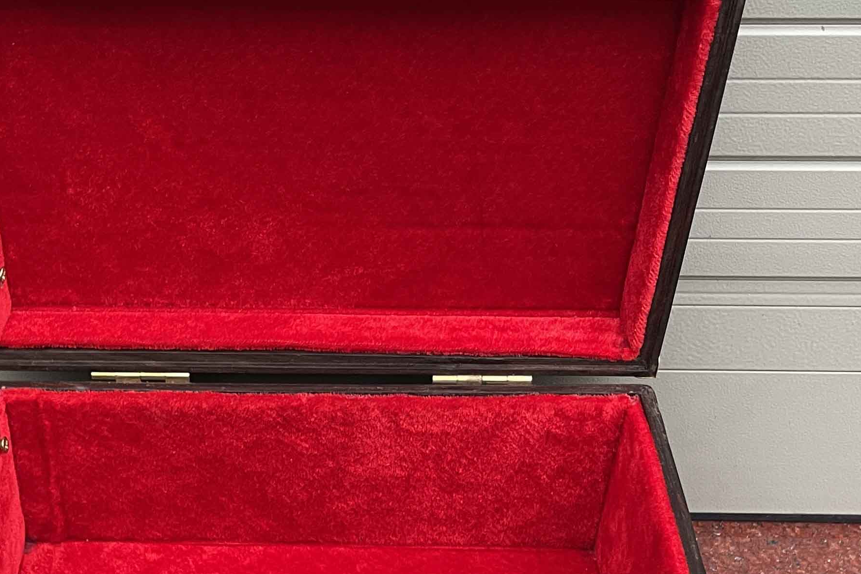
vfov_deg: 22.3
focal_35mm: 59
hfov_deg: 33.3
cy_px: 537
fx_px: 1411
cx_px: 223
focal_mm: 5.1
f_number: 1.6
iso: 125
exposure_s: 1/76
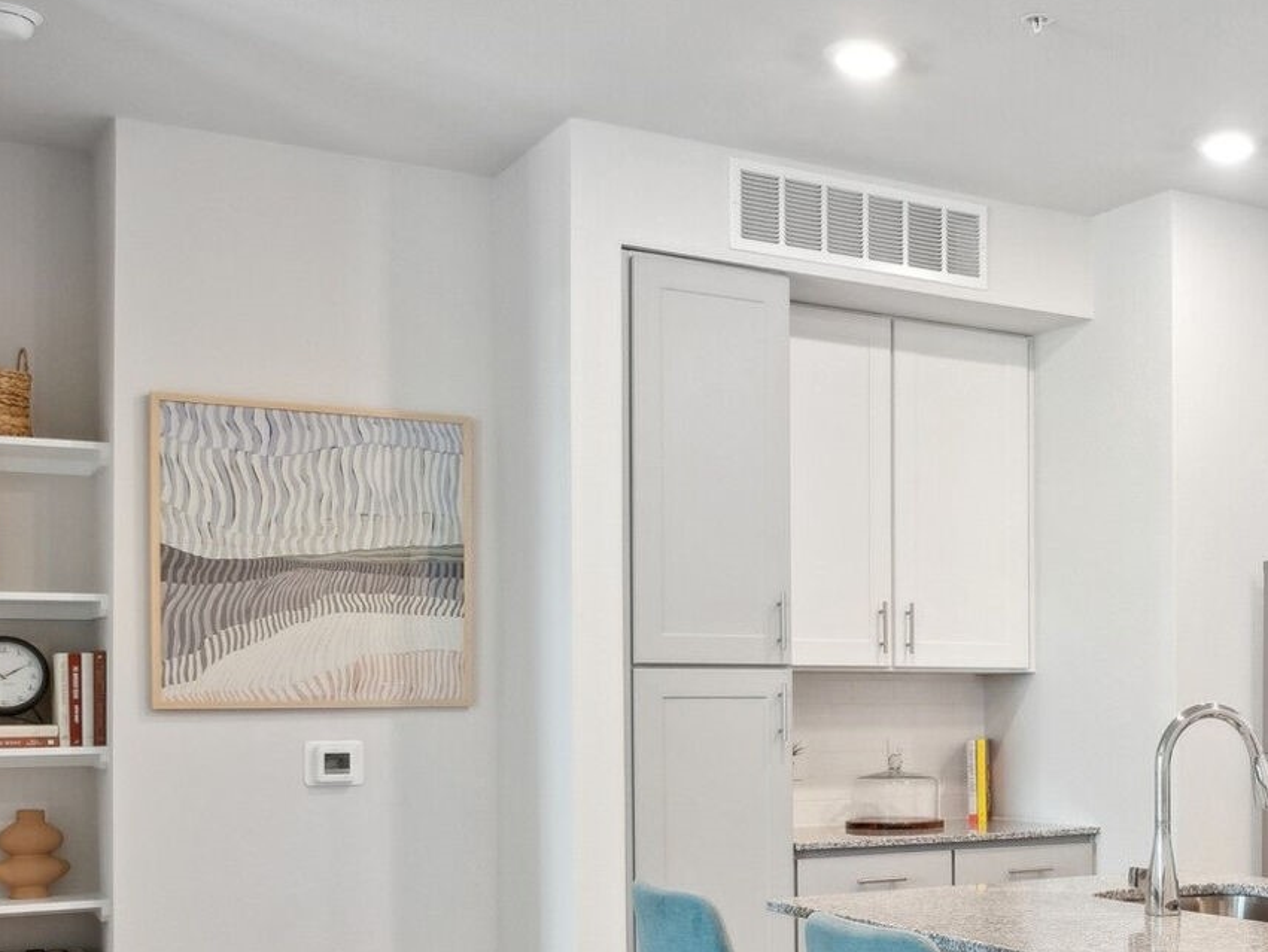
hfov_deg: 38.7
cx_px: 1107
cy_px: 699
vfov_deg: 31.1
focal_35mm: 46
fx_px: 1686
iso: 200
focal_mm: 12
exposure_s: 1/15
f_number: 11
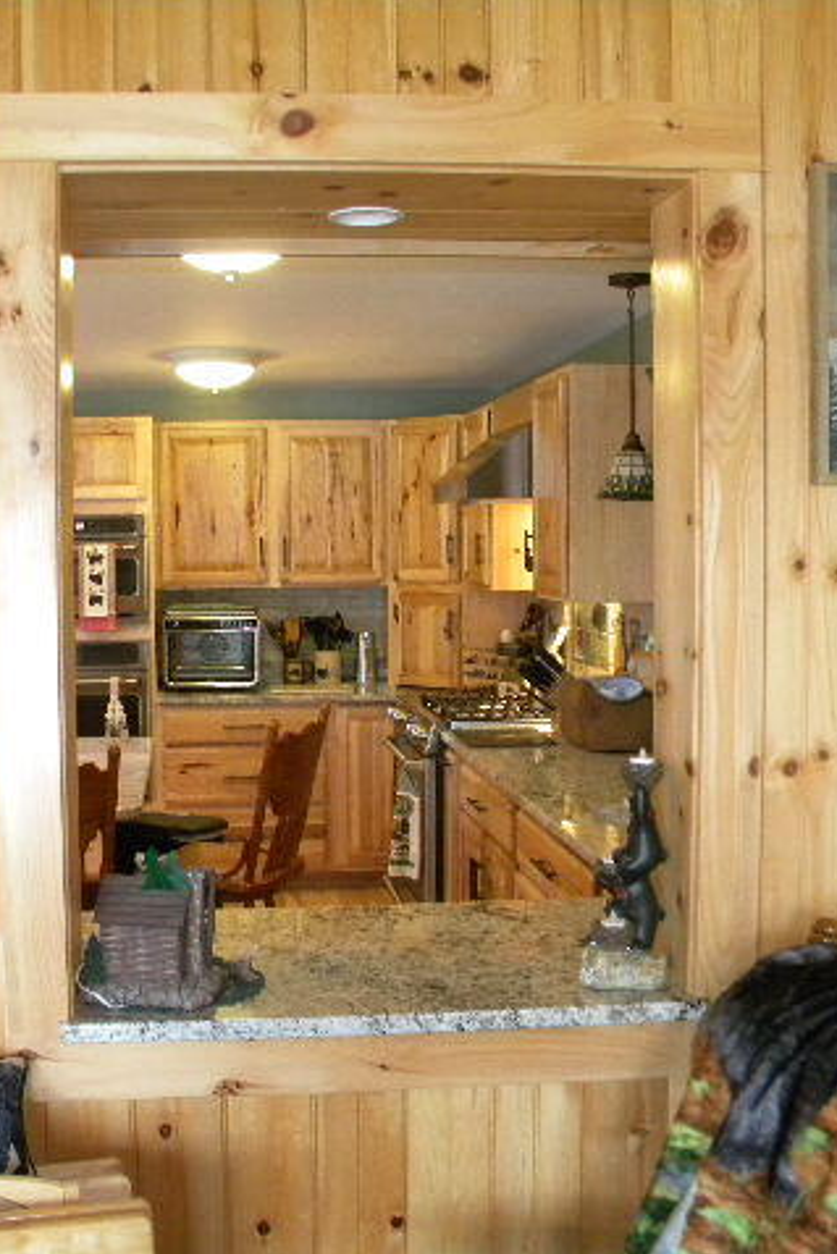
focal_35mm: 39
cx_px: 310
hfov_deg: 34.0
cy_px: 627
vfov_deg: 49.5
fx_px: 1359
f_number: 3.5
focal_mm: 5
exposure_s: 1/29
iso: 400
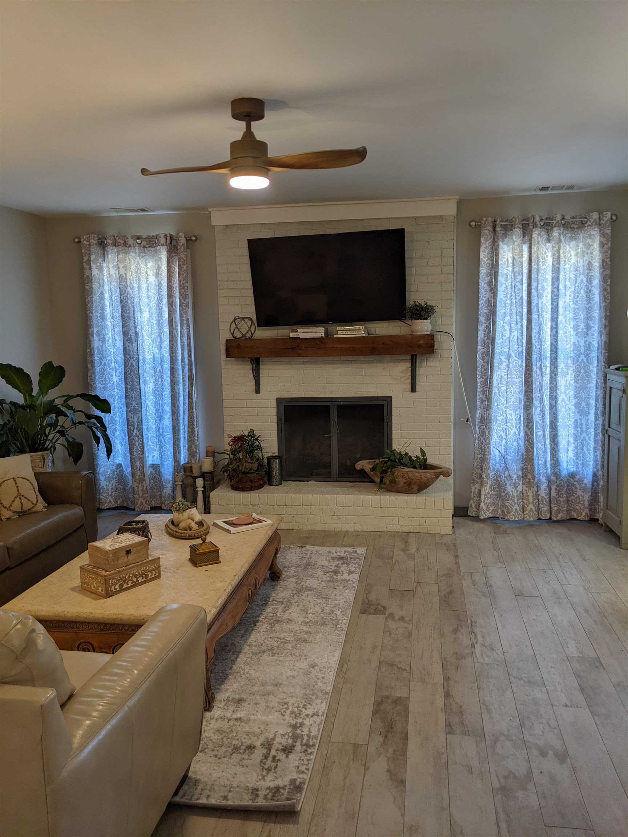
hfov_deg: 51.4
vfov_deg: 65.3
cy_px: 418
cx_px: 314
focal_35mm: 27
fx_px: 653
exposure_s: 1/30
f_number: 1.8
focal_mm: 4.44
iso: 51
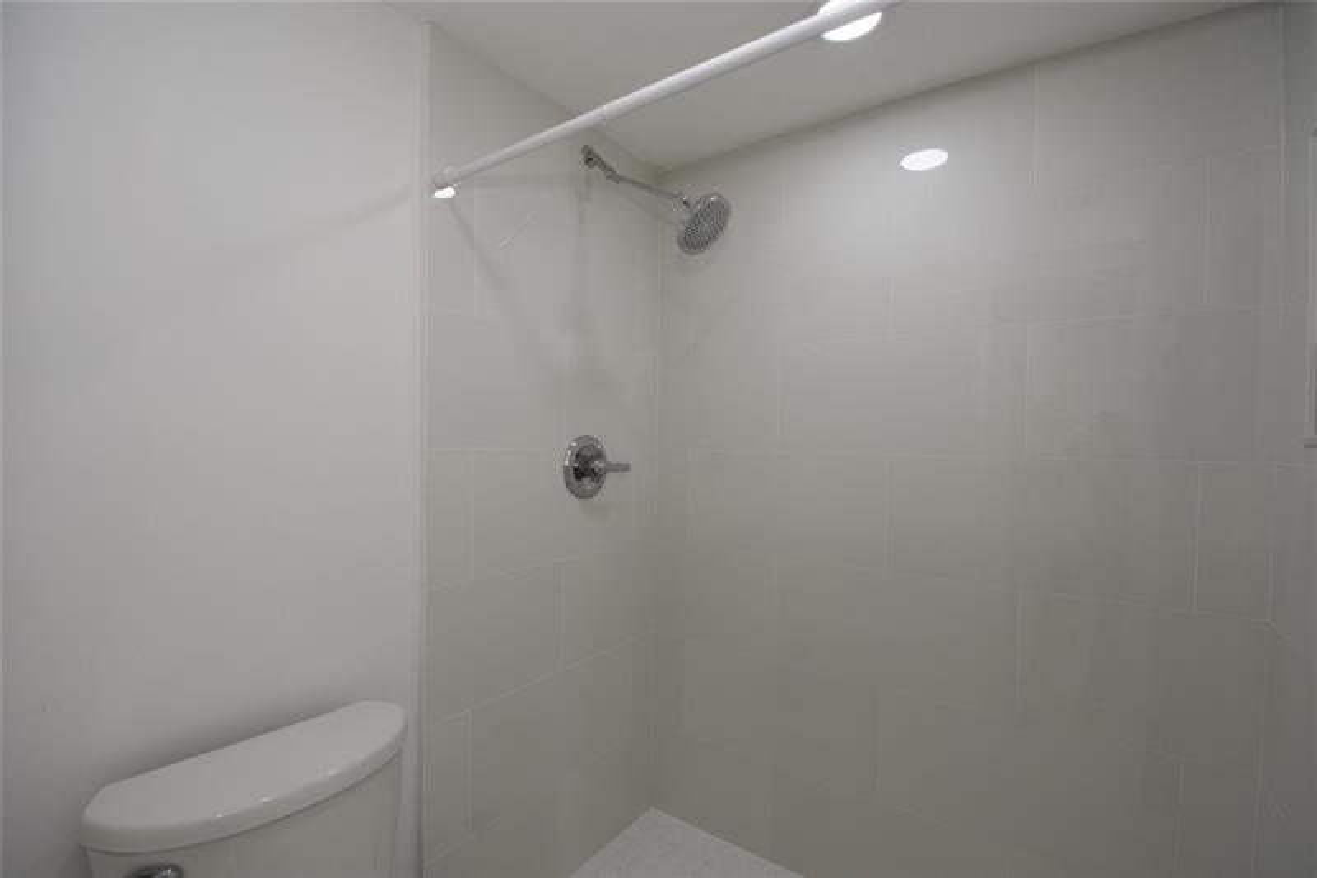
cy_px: 439
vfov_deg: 77.3
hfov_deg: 100.4
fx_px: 549
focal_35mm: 15
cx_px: 658
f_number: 5
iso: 200
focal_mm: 10
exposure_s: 1/100
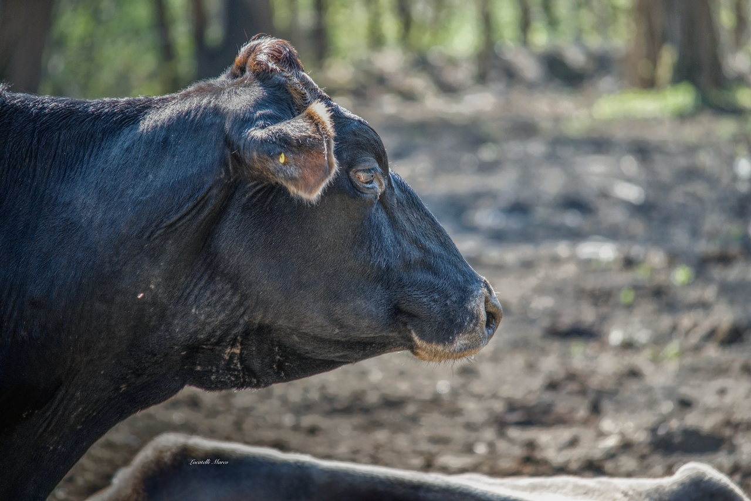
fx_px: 6095
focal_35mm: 292
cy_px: 250
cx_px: 376
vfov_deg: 4.7
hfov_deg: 7.1
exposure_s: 1/320
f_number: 5
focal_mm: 195
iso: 180
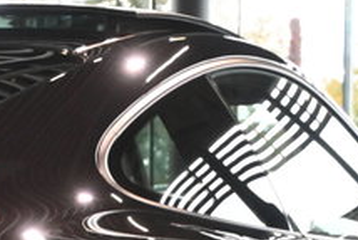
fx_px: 2175
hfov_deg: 9.1
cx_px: -207
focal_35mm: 219
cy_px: 419
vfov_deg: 6.2
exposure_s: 1/125
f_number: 4.8
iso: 1250
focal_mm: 30.5
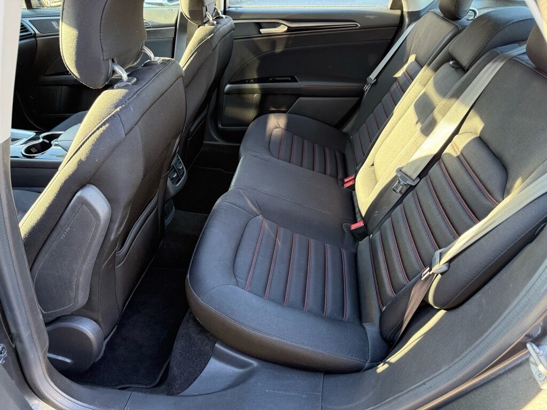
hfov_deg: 71.6
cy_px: 205
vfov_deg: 56.8
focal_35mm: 24
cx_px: 274
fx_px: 379
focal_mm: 6.76
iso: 200
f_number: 1.78
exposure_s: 1/72
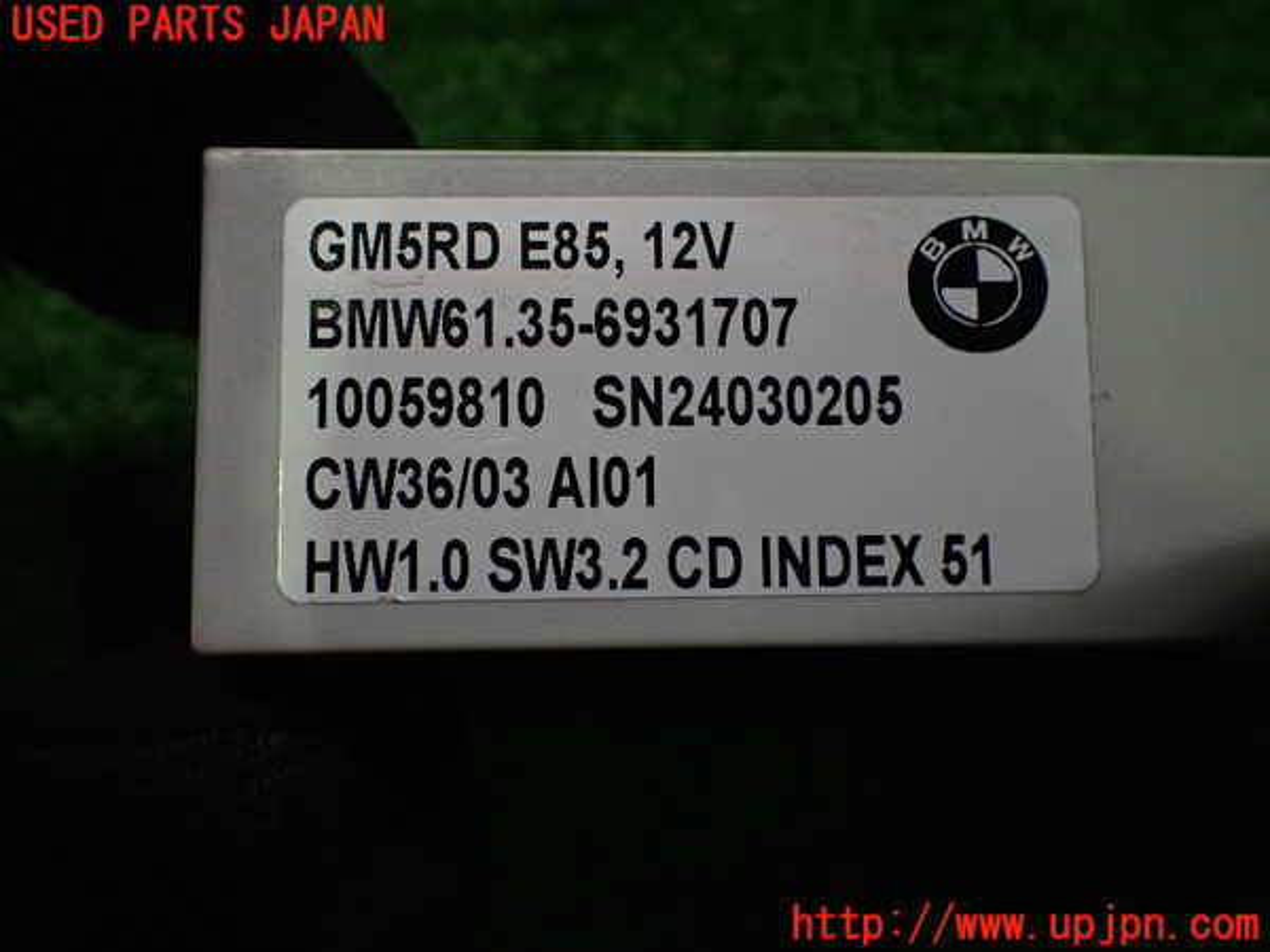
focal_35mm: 30
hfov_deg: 60.0
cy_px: 476
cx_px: 635
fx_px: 1101
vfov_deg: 46.8
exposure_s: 1/125
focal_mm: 5.4
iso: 320
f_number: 2.3
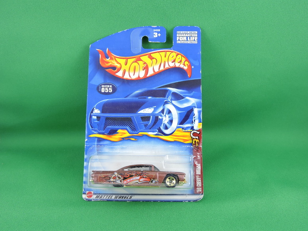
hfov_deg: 60.0
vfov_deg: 46.8
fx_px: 267
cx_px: 154
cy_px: 116
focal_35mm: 30
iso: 140
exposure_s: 1/30
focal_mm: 5.4
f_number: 3.5
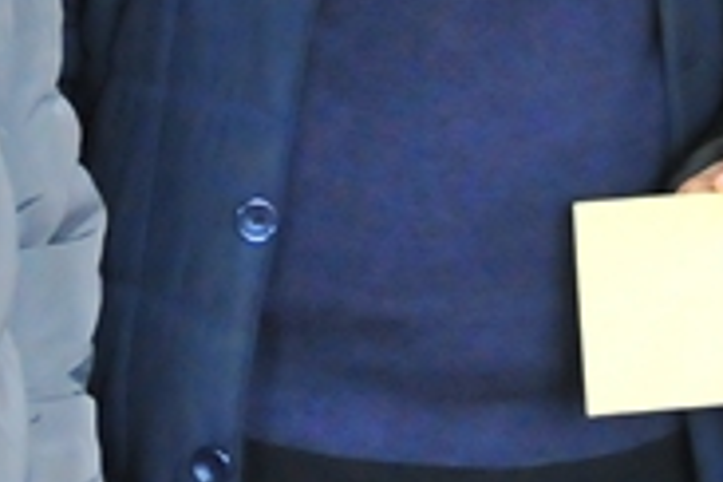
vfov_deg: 5.1
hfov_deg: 7.6
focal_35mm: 268
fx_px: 5382
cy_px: -124
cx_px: 838
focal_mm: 32
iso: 1600
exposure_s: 1/60
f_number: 2.8
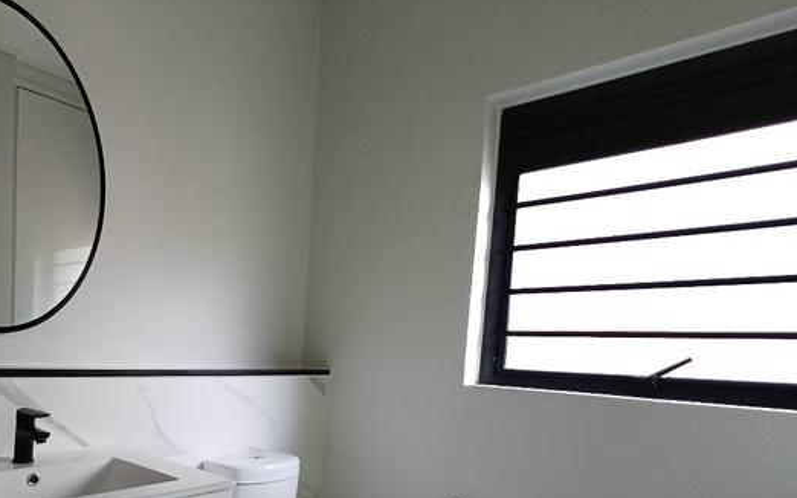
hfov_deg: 66.6
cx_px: 212
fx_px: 565
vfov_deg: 45.1
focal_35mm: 26
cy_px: 402
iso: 125
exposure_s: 1/50
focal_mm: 1.64
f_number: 2.2
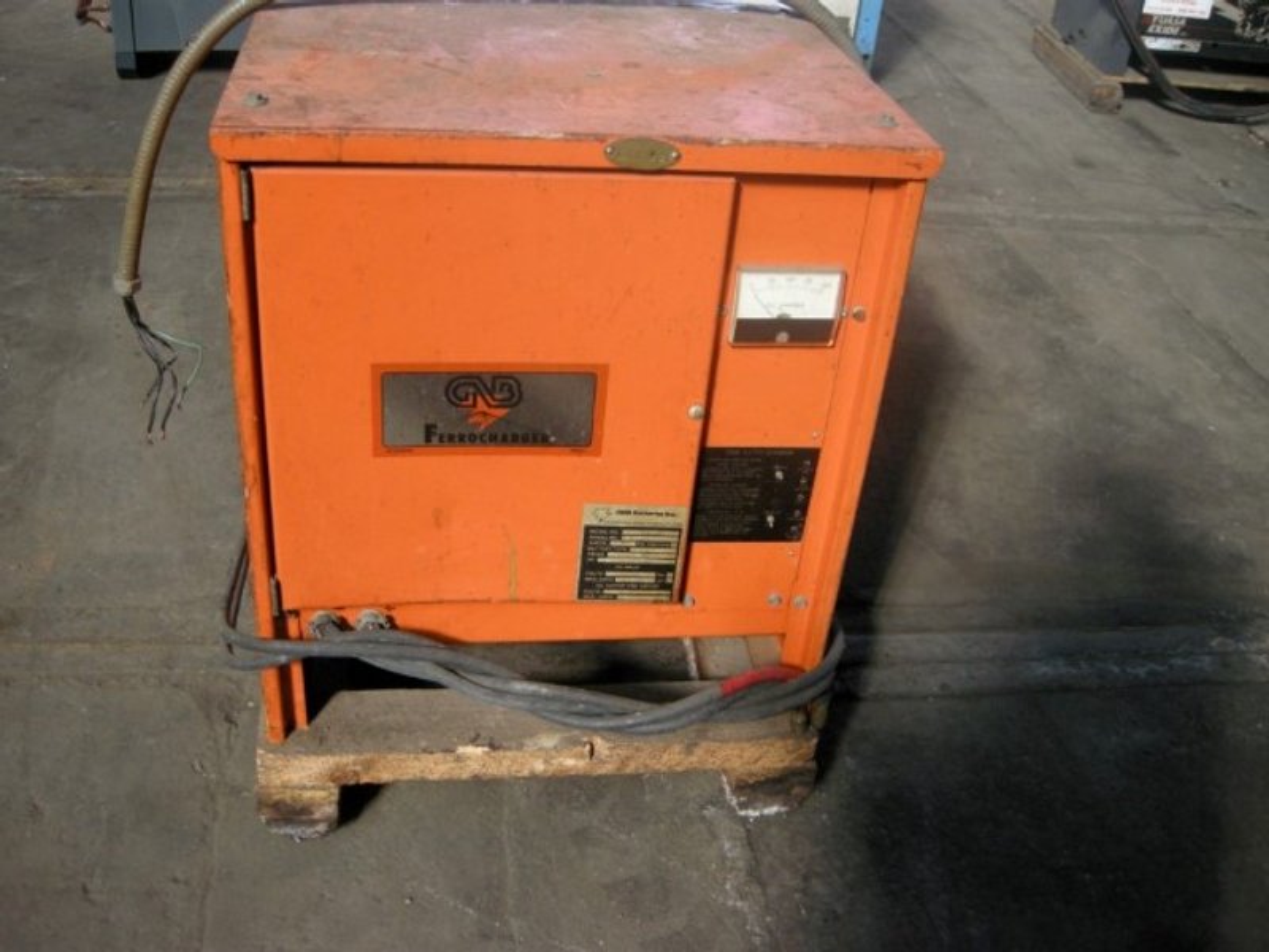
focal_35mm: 35
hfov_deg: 52.6
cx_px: 634
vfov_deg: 40.7
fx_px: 1283
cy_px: 476
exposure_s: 1/62.7
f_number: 2.7
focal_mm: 7.5
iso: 215
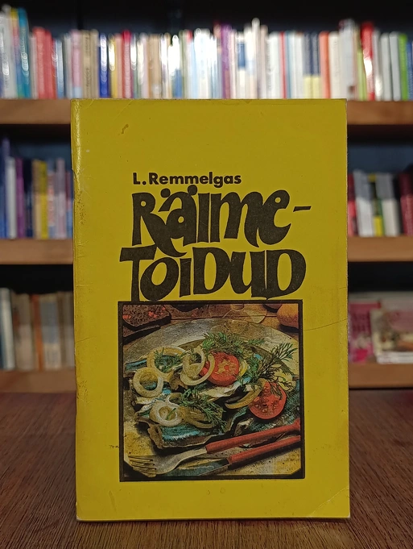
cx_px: 206
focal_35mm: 41
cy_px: 274
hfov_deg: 35.2
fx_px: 650
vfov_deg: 45.7
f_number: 1.65
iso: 263
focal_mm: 6.11
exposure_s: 1/100
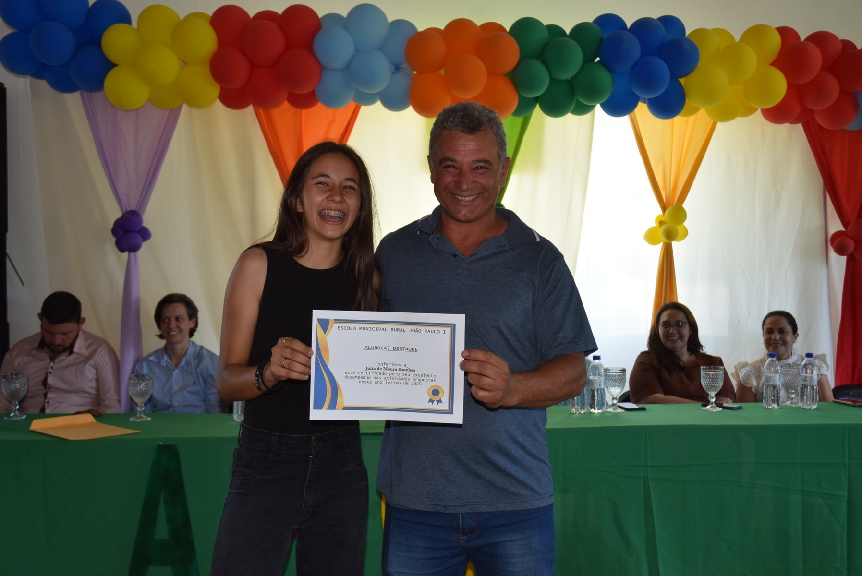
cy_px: 288
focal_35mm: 36
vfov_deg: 36.9
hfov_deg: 53.1
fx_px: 863
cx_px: 431
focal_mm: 24
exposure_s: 1/125
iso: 560
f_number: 5.6
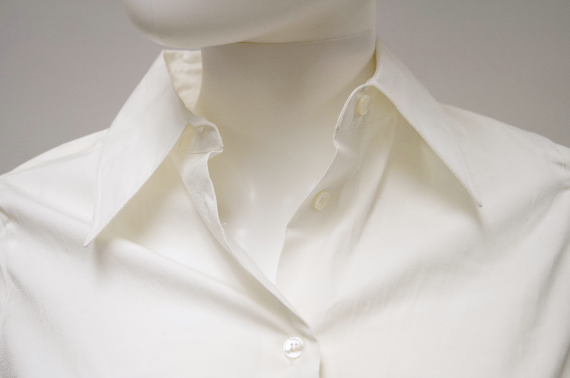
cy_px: 189
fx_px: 830
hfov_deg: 37.9
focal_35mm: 52
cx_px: 285
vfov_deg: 25.7
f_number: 5
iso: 500
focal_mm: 35
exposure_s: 1/60
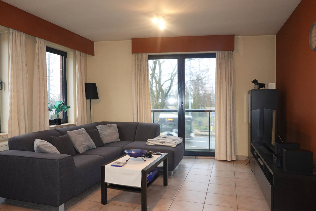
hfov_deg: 67.2
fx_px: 237
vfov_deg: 47.9
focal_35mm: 27
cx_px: 143
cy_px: 106
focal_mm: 9
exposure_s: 1/30
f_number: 2.8
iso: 500
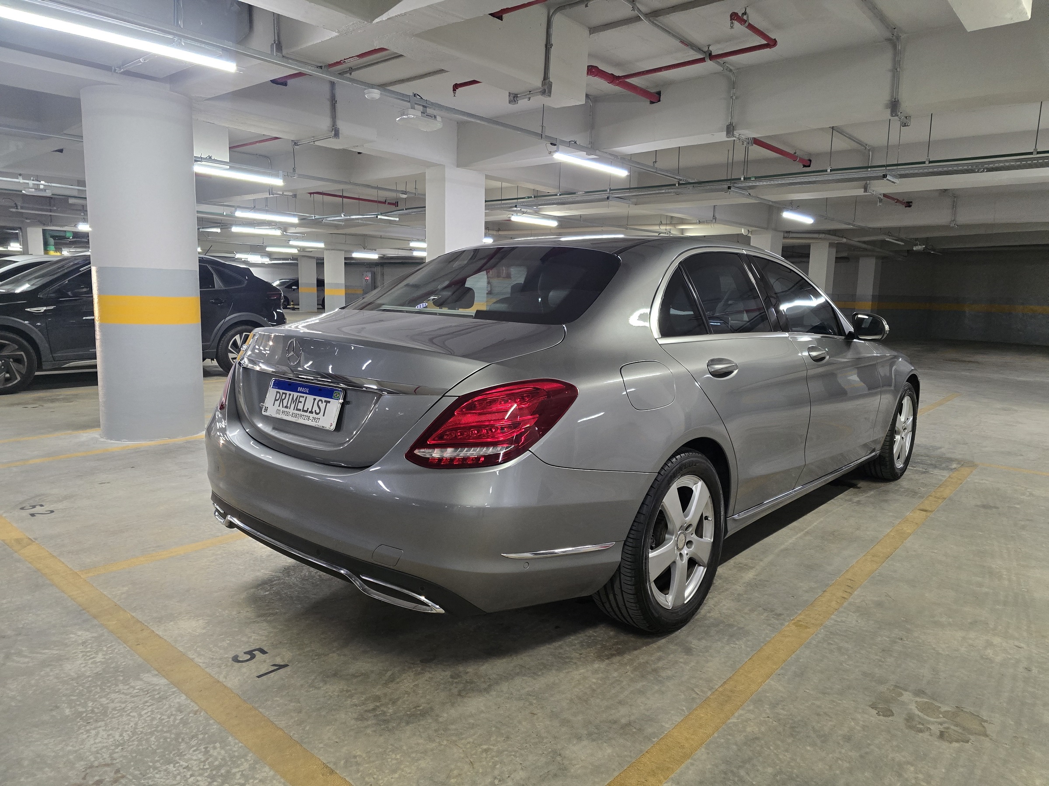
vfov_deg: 58.9
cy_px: 393
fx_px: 697
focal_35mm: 23
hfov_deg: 73.9
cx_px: 524
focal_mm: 6.3
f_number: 1.7
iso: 1000
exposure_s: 1/120
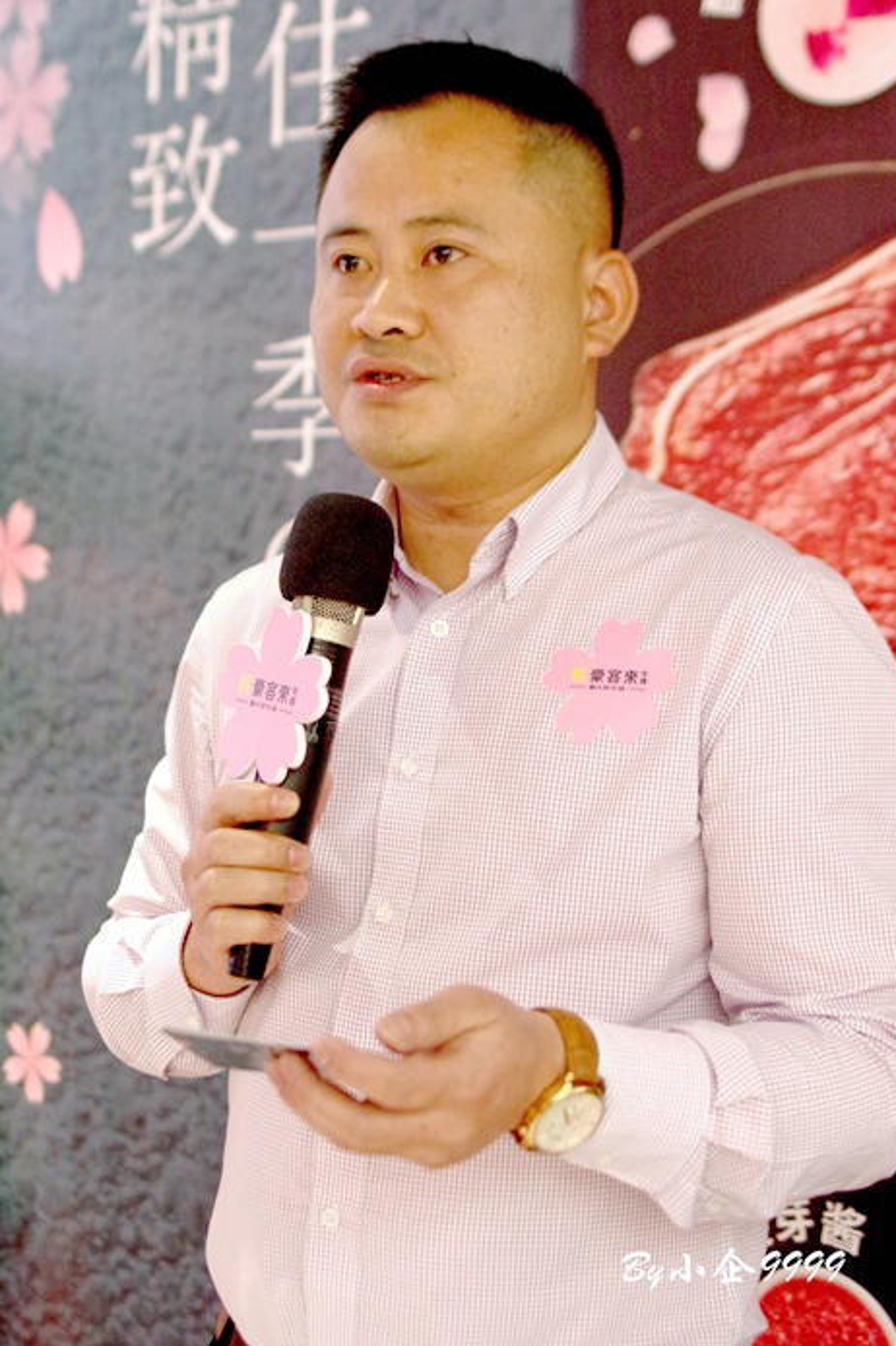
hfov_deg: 25.5
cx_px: 407
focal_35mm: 53
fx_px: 1980
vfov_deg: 37.5
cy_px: 603
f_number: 2.2
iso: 3200
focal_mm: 31
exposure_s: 1/160
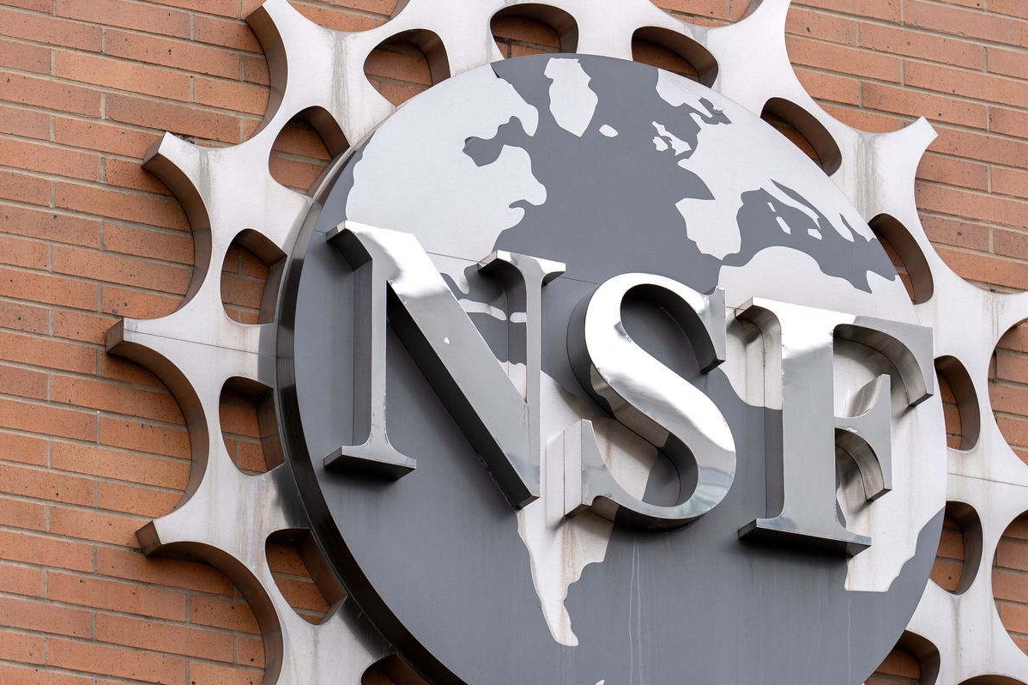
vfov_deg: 4.0
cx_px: 524
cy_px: 408
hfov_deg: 6.0
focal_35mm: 342
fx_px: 9763
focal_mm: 200
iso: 250
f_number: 3.2
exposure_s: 1/1250
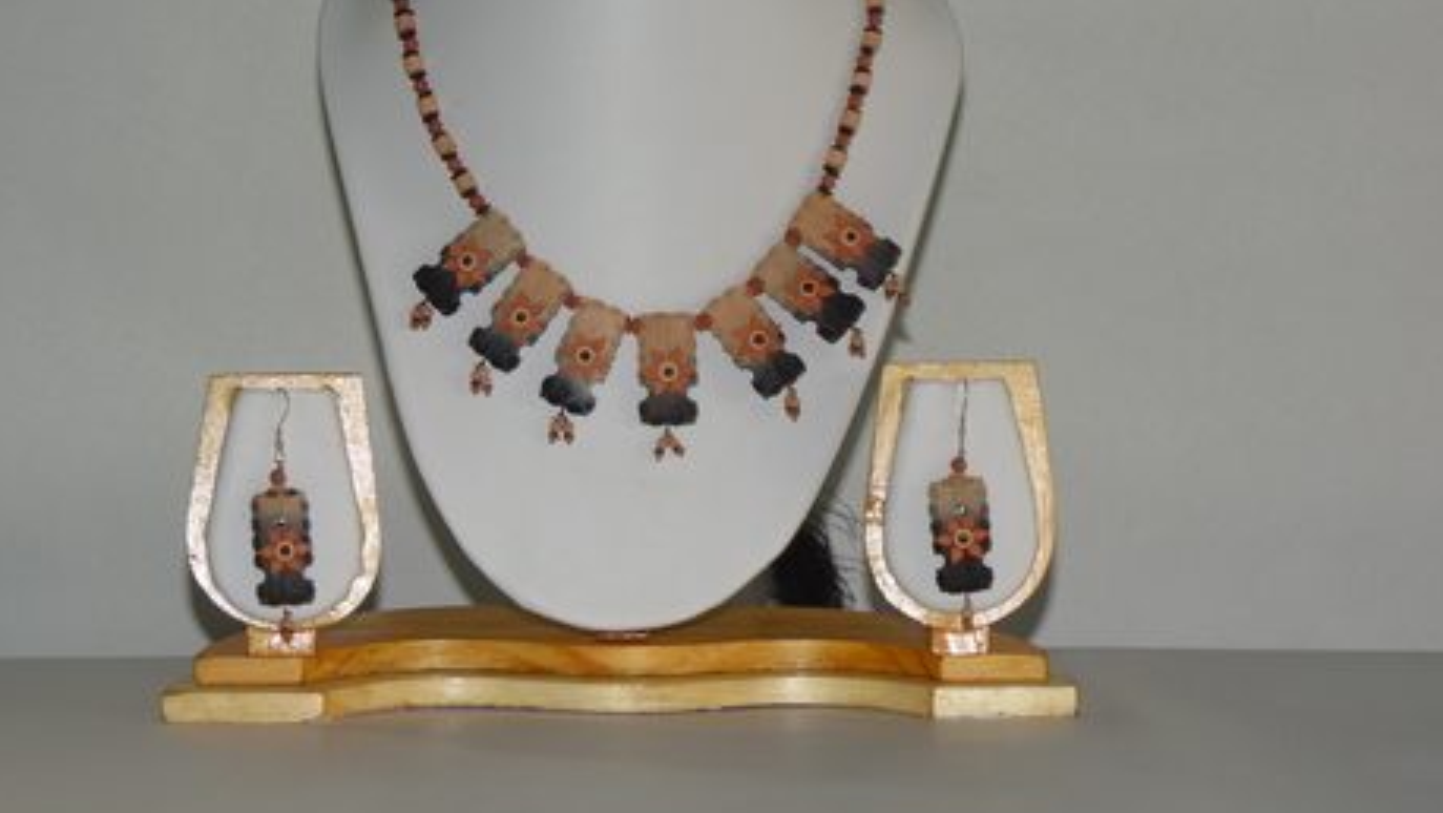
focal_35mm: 126
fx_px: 4823
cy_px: 332
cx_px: 728
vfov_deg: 9.6
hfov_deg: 17.0
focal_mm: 19
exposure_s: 1/40
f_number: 4.5
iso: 100
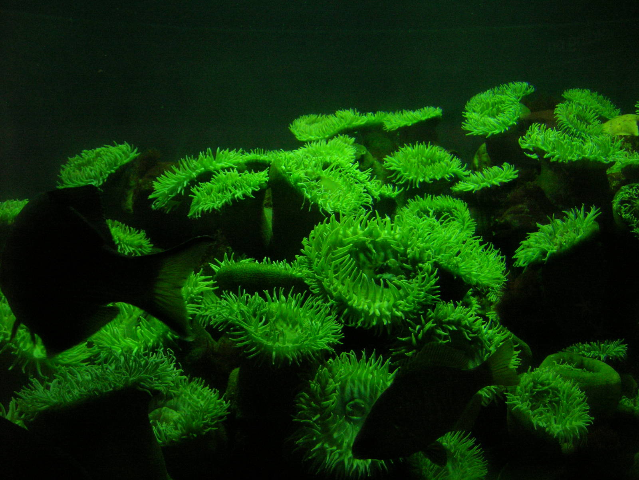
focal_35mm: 34
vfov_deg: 41.8
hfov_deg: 54.0
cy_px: 240
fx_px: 628
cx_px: 320
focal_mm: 5.7
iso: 200
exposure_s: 1/60
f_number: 2.9
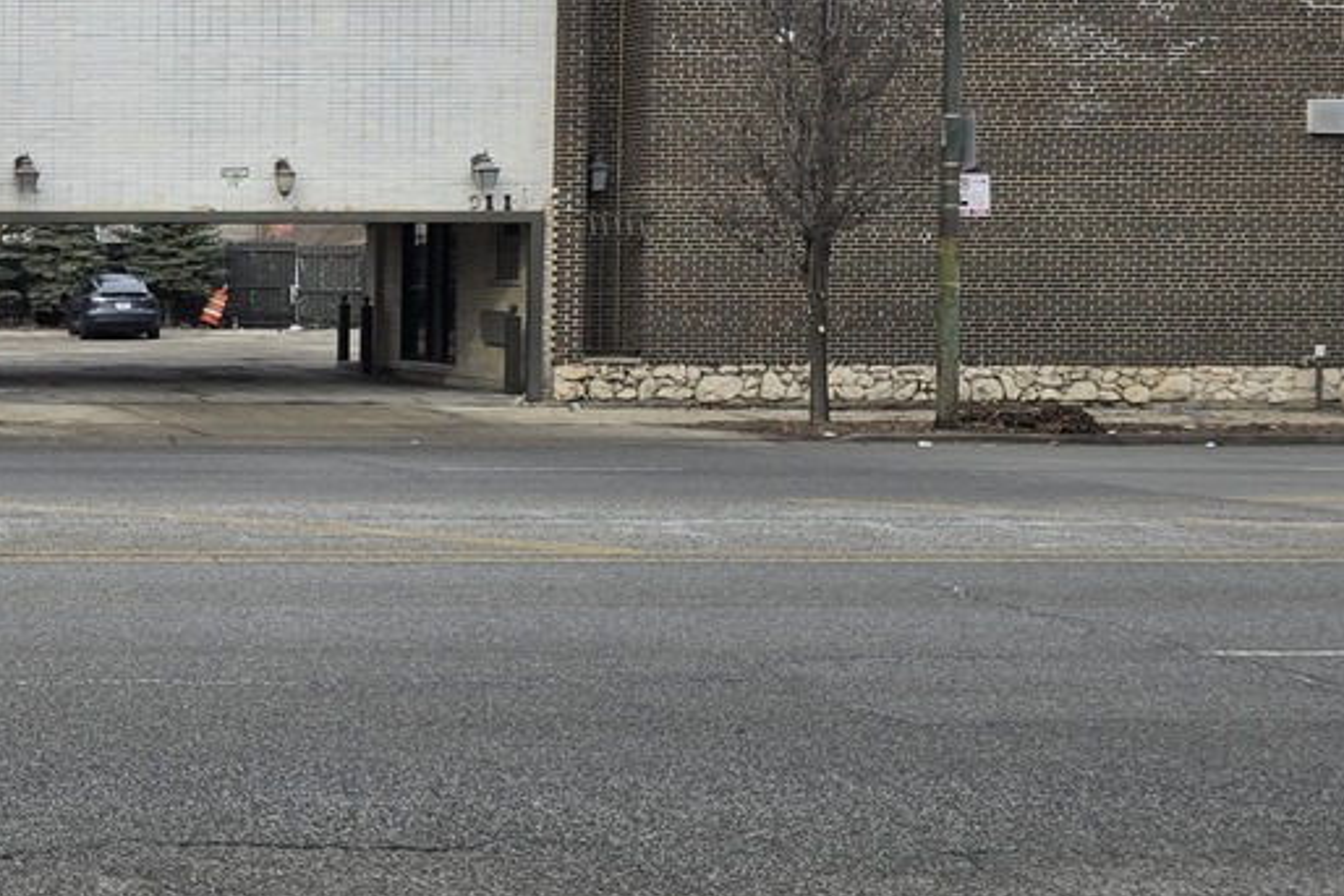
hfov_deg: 25.8
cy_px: 360
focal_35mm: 67
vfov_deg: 20.3
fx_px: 2502
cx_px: -405
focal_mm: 6.3
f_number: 1.7
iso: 12
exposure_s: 1/385
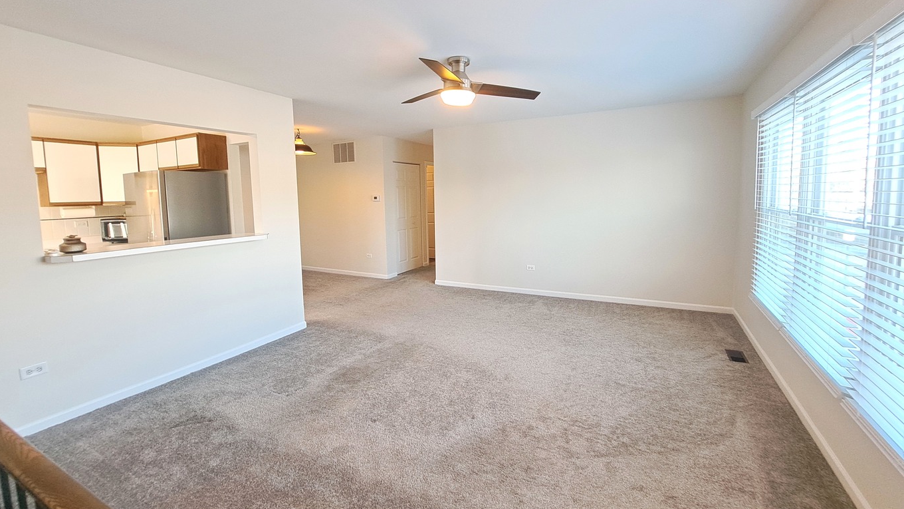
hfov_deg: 103.0
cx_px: 455
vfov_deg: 70.3
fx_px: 360
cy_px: 228
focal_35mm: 15
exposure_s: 1/40
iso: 64
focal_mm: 1.74
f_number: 2.2
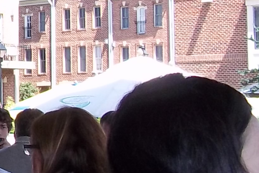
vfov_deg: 7.5
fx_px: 1310
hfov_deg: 10.1
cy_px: -24
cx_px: -326
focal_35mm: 182
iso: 100
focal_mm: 6.5
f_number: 3.1
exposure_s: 1/250
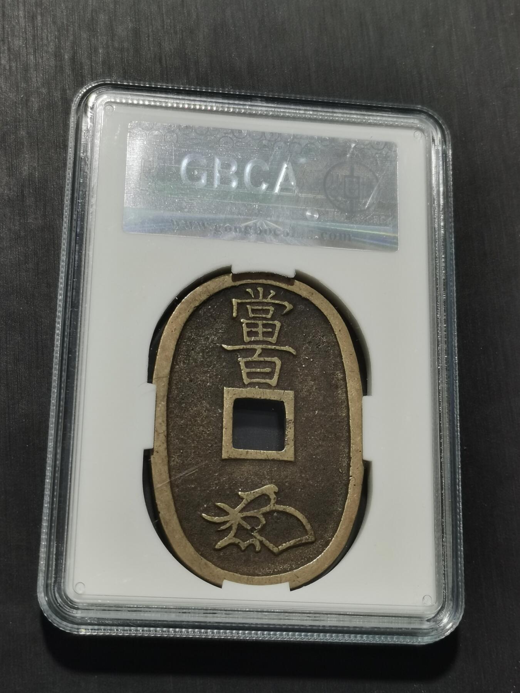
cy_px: 346
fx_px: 1242
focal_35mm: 62
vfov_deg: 31.2
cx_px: 260
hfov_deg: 23.7
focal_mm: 5.58
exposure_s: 1/90
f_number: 1.8
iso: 64
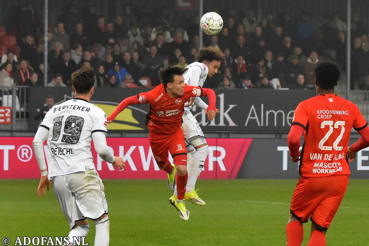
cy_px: 123
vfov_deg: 11.7
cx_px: 184
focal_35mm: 117
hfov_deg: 17.5
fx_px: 1199
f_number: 3.5
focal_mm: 78
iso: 1600
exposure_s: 1/640
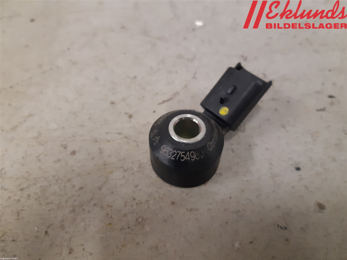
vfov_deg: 53.1
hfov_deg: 67.3
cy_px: 130
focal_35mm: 26
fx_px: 261
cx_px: 174
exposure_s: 1/50
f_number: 1.7
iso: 250
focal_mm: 3.93
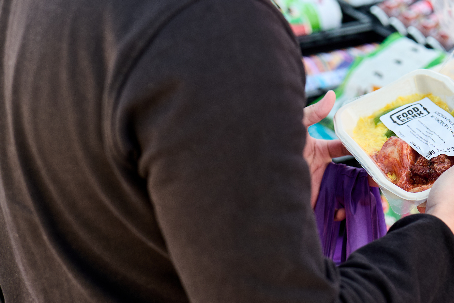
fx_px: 1173
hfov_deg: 21.5
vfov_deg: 14.7
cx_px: 385
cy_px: 133
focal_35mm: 93
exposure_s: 1/500
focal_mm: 50
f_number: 3.2
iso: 500
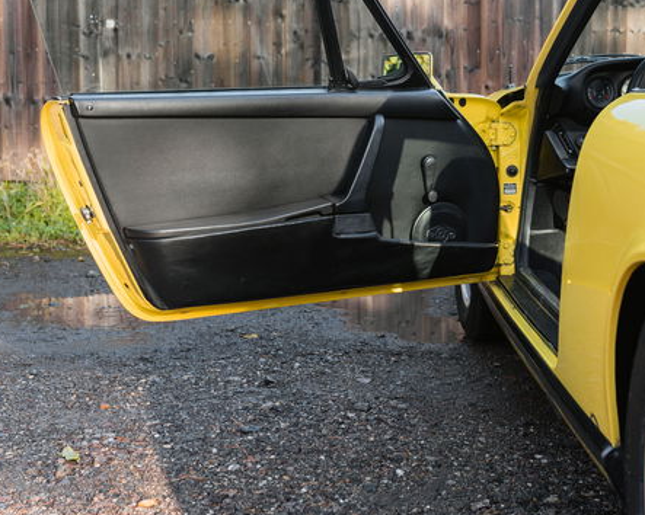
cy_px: 169
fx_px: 1088
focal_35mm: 57
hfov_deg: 32.3
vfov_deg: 26.5
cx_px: 492
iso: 160
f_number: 5
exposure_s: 1/40
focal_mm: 35
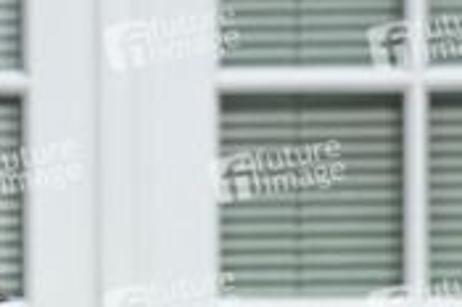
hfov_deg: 2.2
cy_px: 371
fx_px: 11888
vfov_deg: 1.5
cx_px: -57
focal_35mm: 928
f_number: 7.1
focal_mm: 360
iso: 5000
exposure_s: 1/500
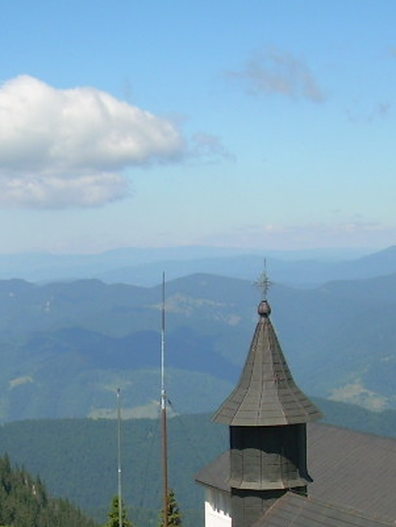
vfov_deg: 20.0
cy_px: 436
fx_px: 1479
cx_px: 93
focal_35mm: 97
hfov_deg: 15.2
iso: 50
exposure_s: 1/917
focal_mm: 6.3
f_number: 2.8
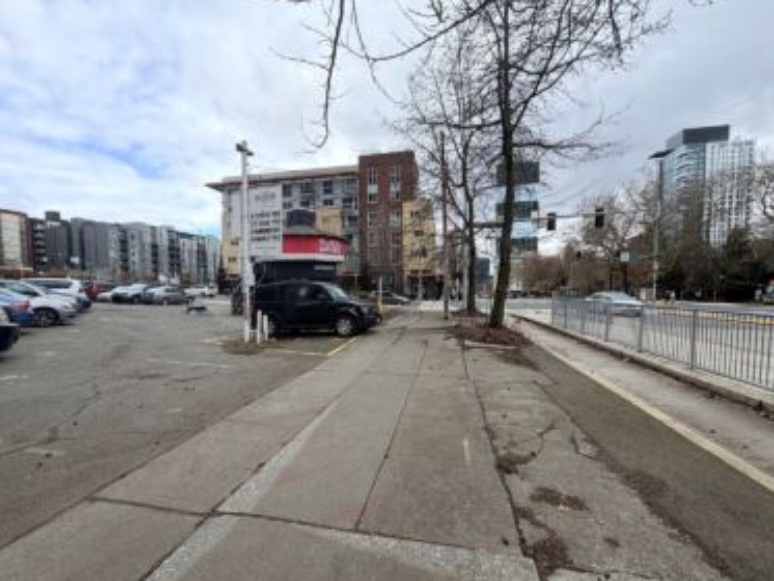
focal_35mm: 15
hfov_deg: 98.1
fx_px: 336
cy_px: 307
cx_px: 378
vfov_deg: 81.7
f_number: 2.2
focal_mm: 2.22
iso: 40
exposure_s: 1/574
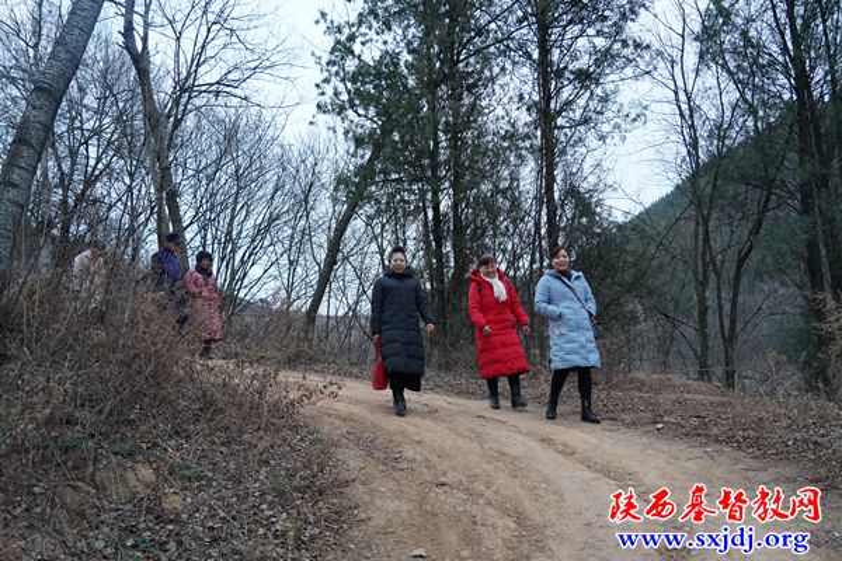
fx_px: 702
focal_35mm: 30
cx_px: 421
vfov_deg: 43.6
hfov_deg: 61.9
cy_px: 280
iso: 1250
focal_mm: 30
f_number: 4
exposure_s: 1/160
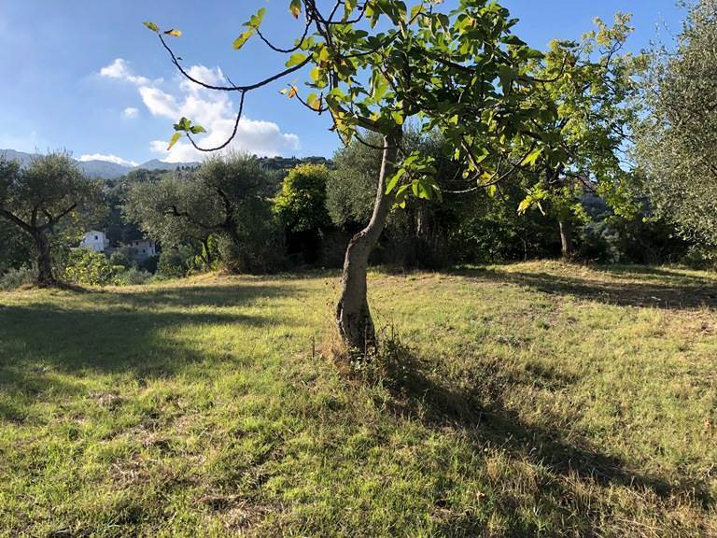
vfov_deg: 49.7
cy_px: 269
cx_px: 358
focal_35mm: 28
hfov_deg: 63.4
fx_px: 580
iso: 20
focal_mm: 4
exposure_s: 1/1091
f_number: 1.8
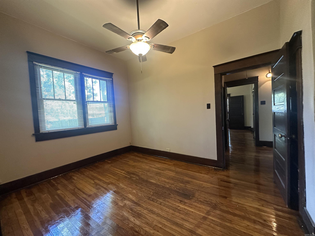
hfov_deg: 102.1
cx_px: 158
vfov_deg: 85.7
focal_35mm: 14
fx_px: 127
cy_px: 118
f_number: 2.2
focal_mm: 2.22
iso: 500
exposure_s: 1/60
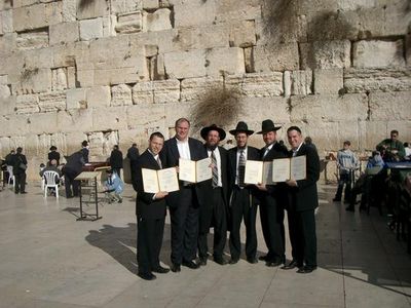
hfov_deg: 52.6
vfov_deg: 40.7
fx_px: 416
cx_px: 206
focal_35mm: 35
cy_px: 154
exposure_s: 1/1000
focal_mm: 5.8
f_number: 4.3
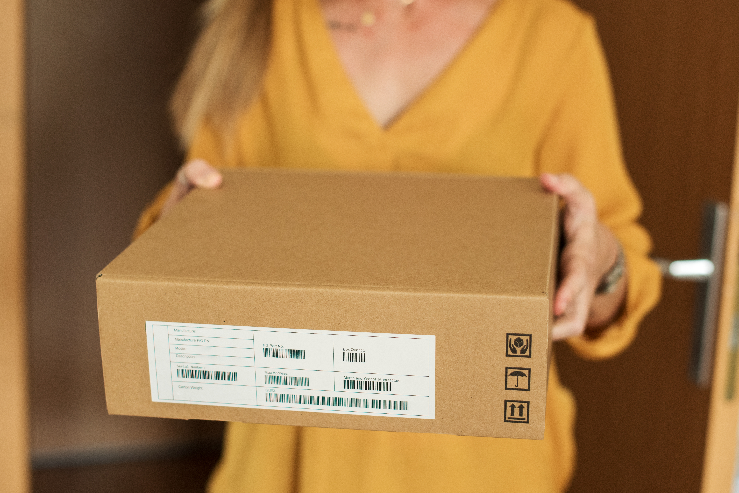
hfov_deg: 39.6
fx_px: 1027
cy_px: 246
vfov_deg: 27.0
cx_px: 370
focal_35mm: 50
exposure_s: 1/80
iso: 1000
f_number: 3.5
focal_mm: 50
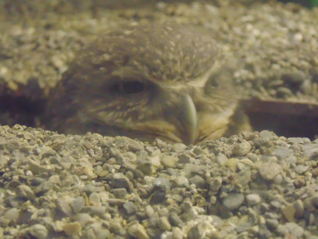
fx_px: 1093
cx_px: 159
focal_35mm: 119
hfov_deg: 16.6
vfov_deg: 12.5
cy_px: 120
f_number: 4.8
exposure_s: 1/15
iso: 800
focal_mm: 21.3
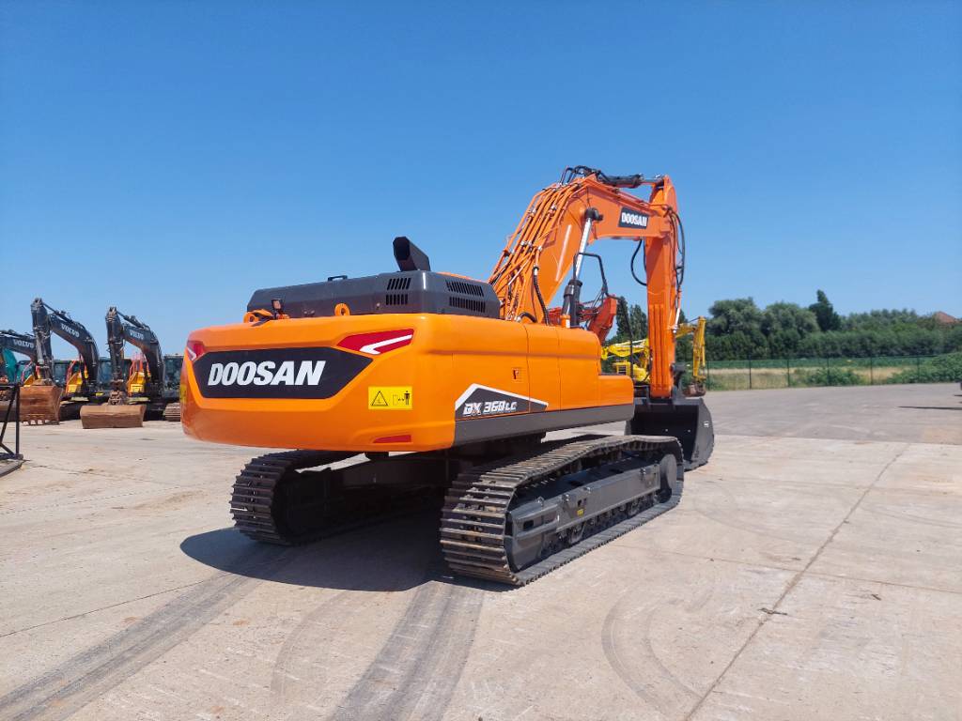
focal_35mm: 25
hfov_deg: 69.4
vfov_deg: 54.9
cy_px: 360
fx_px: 695
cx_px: 481
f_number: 1.8
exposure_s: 1/1967
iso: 40
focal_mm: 5.23
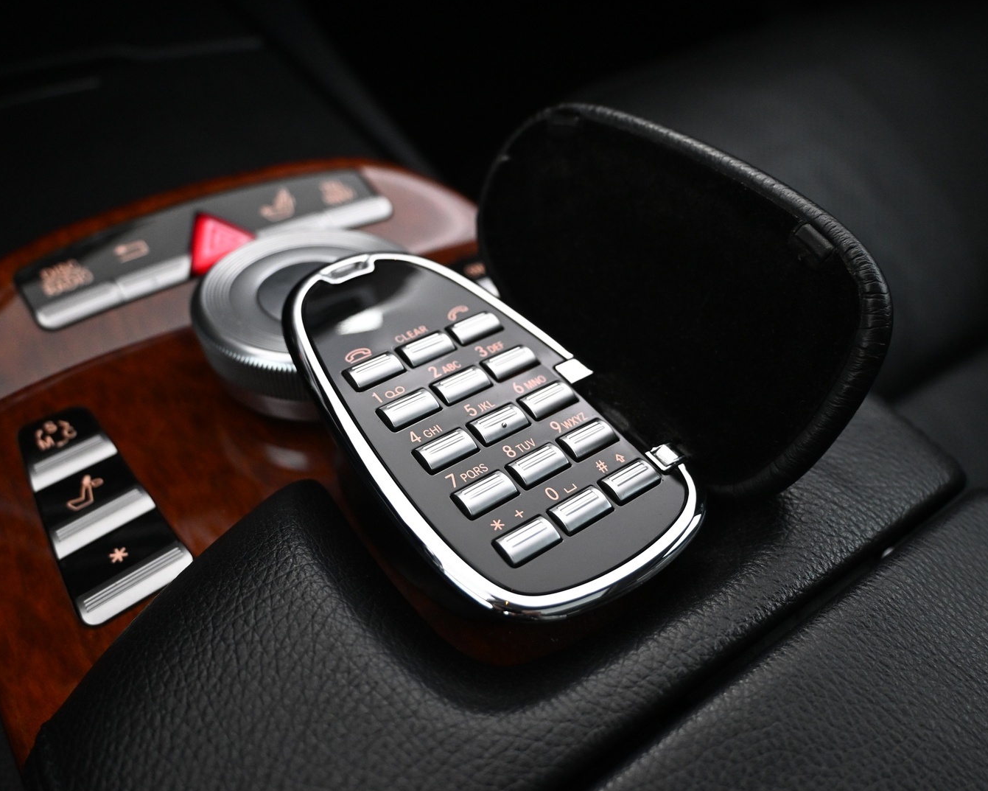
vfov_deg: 43.4
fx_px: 994
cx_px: 498
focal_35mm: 34
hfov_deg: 52.8
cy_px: 395
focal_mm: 20
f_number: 3.8
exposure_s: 1/30
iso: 2000
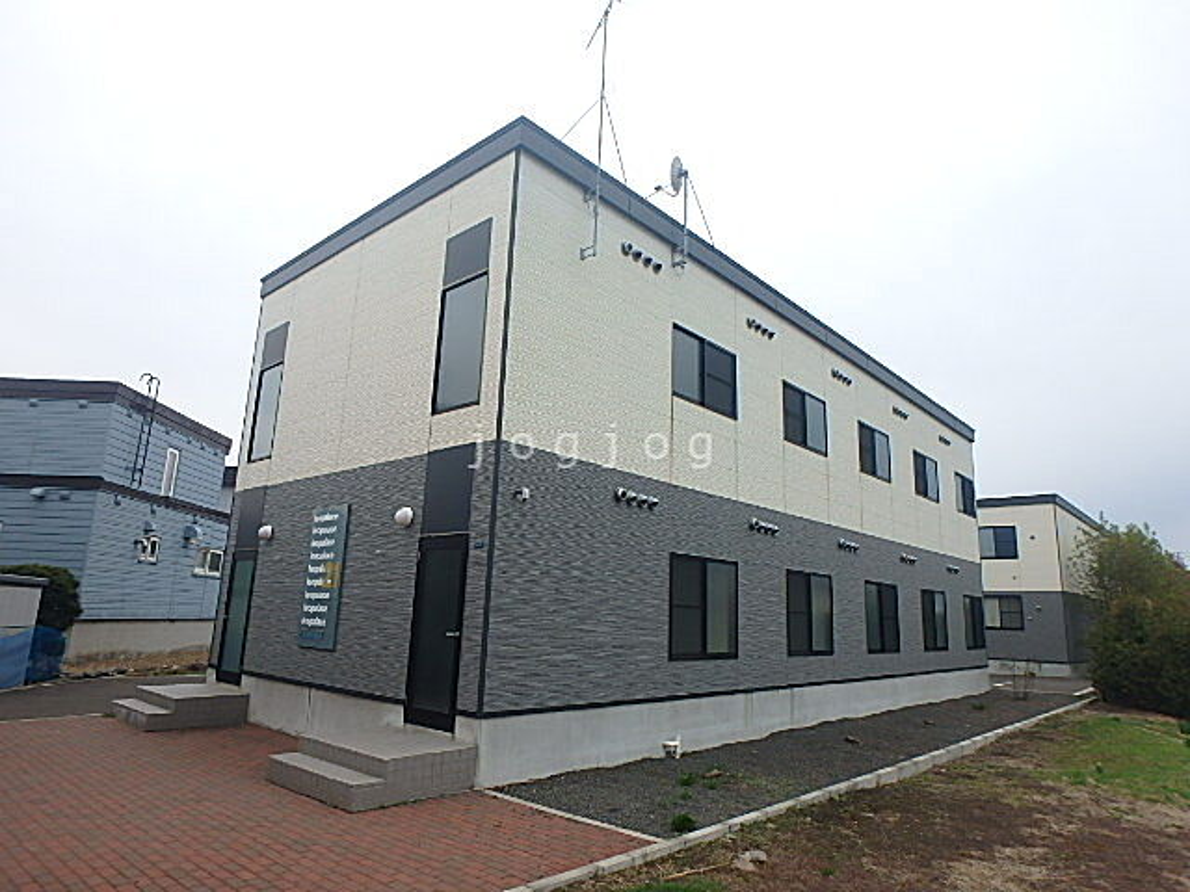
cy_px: 446
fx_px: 722
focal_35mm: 21
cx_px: 595
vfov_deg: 63.4
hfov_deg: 79.0
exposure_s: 1/500
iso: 125
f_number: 3.5
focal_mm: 3.7
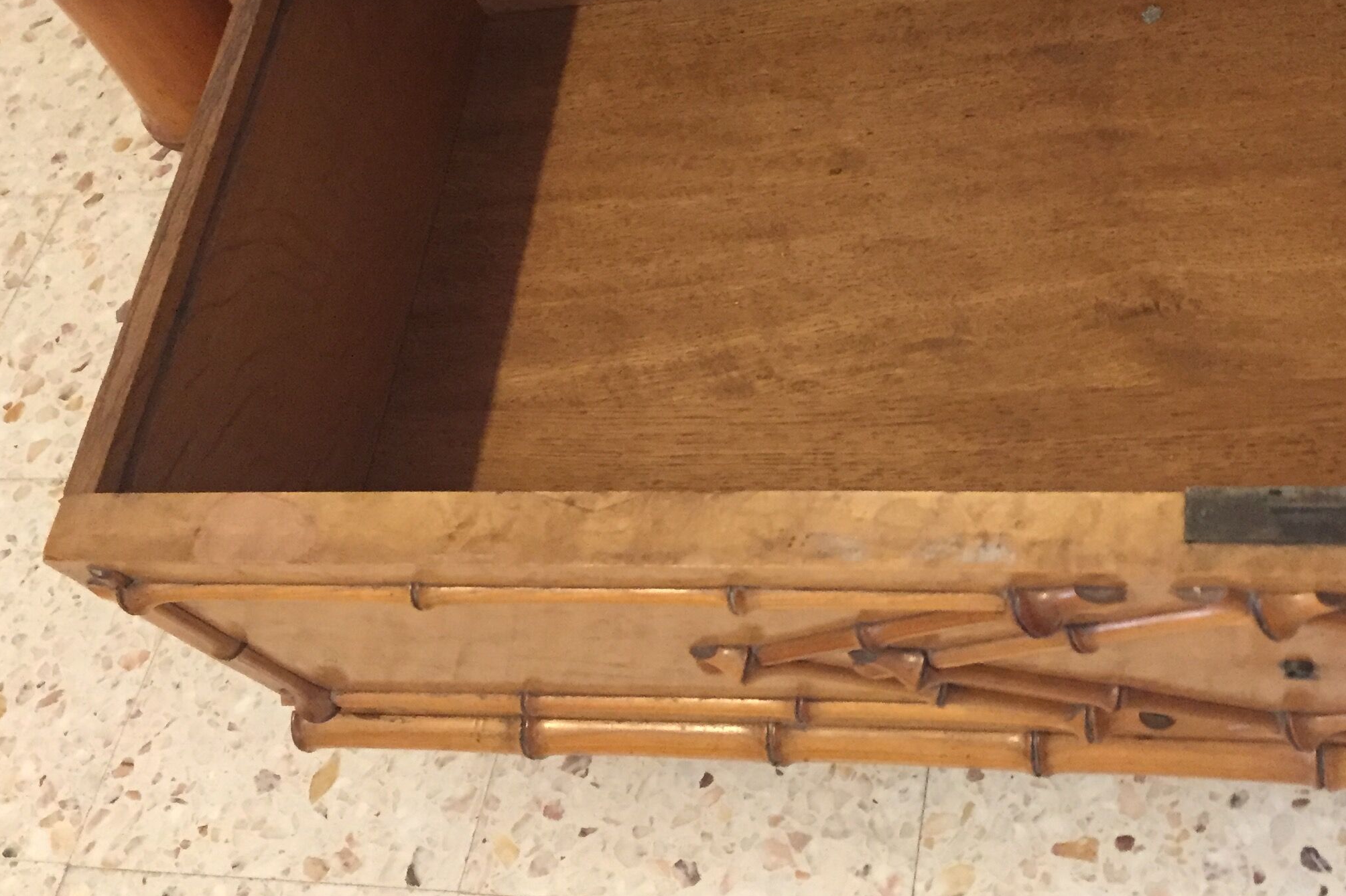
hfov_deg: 39.9
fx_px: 1832
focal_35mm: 49
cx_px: 877
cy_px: 106
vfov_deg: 26.7
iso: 250
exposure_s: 1/20
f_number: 2.2
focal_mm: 4.15
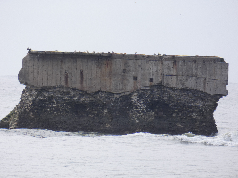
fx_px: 6710
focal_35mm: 976
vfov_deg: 1.5
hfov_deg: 2.0
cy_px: 89
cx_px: 119
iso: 80
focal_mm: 174.8
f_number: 5.6
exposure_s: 1/320
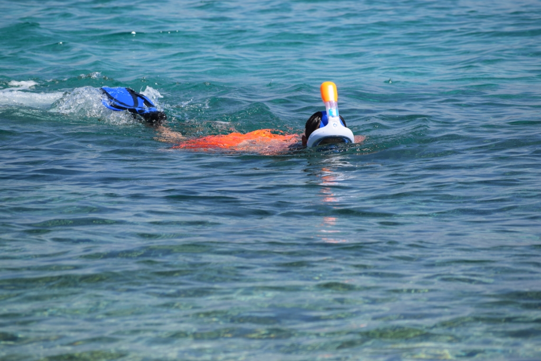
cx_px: 270
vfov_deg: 4.6
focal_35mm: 300
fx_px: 4509
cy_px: 180
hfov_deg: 6.9
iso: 200
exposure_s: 1/800
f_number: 7.1
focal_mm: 200
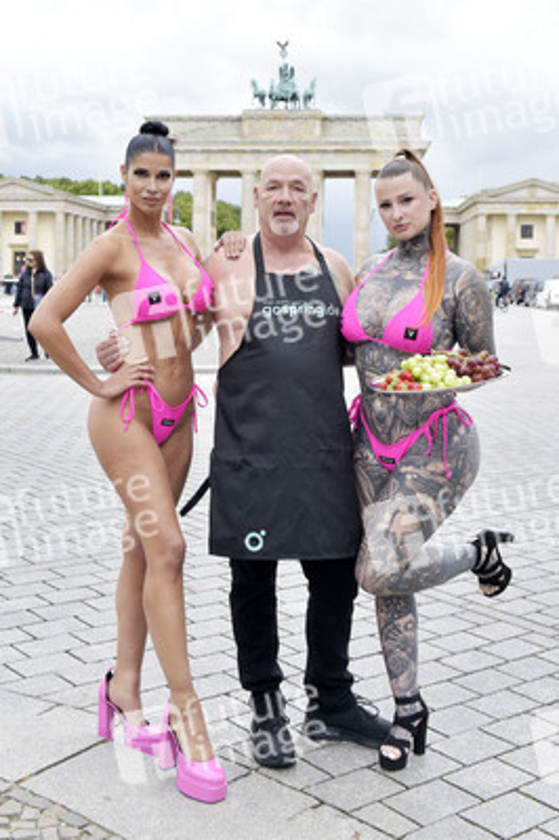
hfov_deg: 35.0
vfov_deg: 50.7
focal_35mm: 38
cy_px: 420
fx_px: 887
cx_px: 280
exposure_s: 1/200
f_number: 5.6
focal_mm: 38
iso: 500
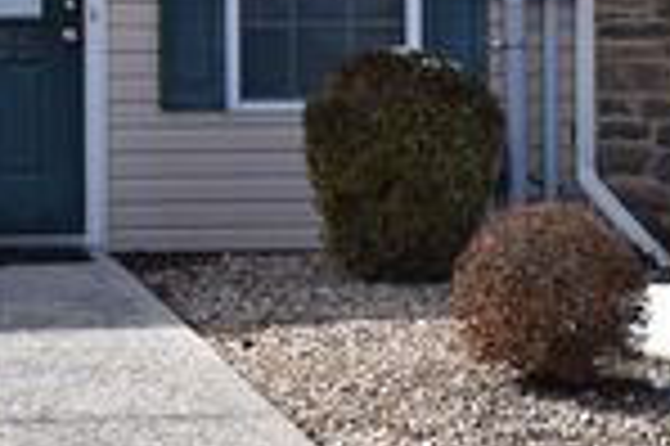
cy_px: -151
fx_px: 2249
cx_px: -153
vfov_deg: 11.0
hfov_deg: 16.2
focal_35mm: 121
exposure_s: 1/400
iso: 200
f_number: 10
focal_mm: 24
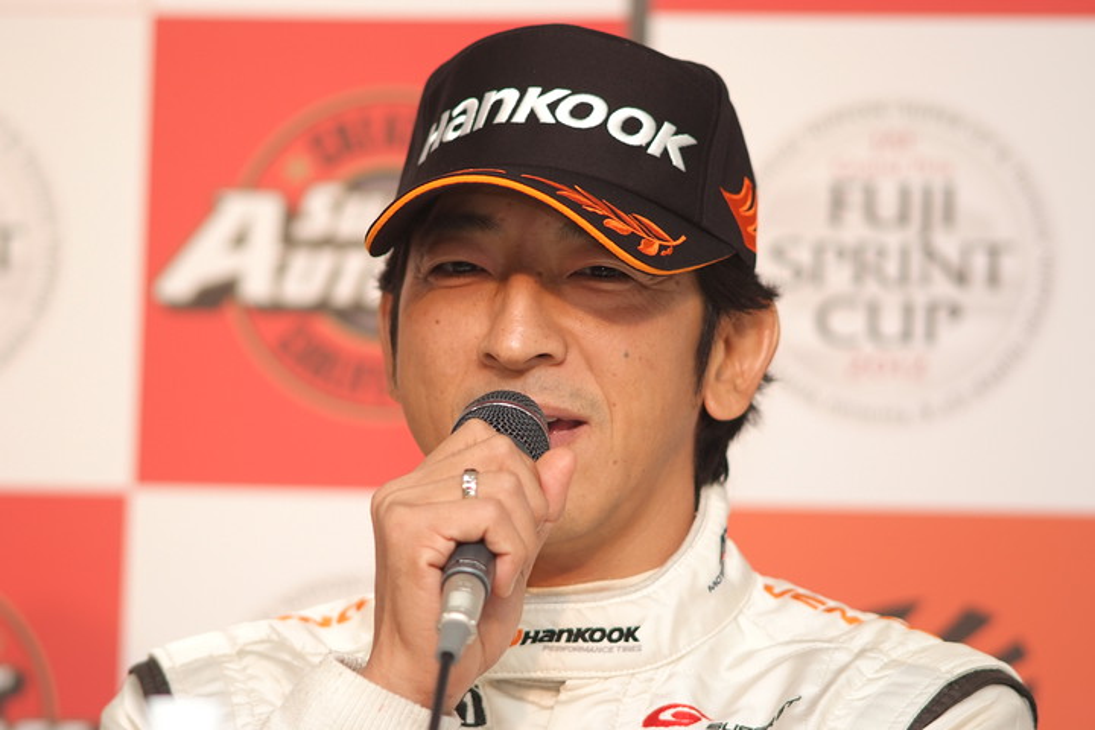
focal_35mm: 270
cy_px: 365
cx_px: 548
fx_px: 8212
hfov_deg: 7.6
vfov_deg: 5.1
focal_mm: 180
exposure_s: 1/125
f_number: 2.8
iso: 320
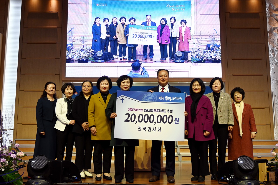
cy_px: 92
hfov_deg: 51.3
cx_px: 139
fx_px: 290
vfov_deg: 35.5
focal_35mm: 38
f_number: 5.6
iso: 500
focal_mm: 25
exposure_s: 1/60
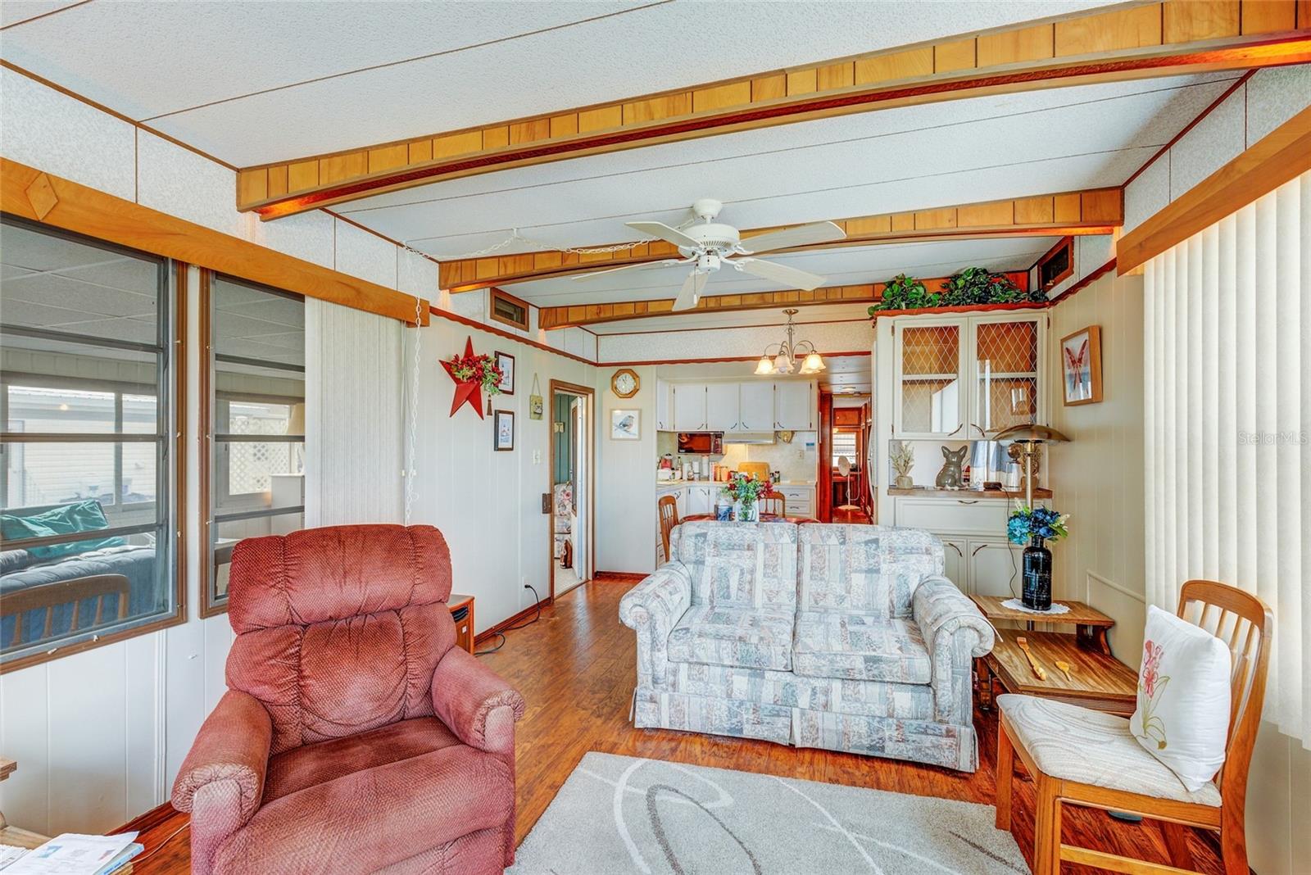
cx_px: 656
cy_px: 438
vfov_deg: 73.8
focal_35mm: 16
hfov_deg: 96.7
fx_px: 583
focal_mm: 16
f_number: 8
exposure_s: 1/25
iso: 400
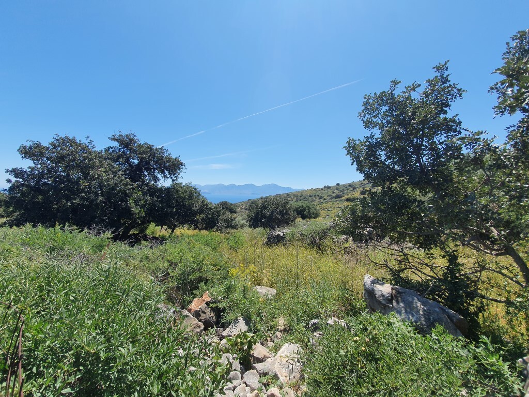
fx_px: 199
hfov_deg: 106.2
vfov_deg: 89.9
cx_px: 264
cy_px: 198
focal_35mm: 13
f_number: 2.2
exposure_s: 1/1180
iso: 50
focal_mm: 1.8
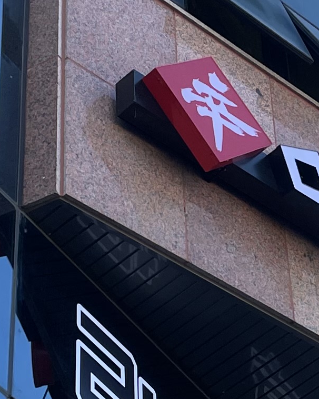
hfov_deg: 11.0
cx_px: 490
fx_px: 1594
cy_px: 256
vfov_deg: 14.3
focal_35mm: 135
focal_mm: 4.2
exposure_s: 1/690
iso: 32
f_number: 1.6
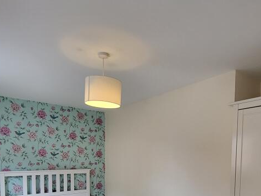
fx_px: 211
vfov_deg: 45.7
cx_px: 142
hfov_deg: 63.3
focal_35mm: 28
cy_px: 171
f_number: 2.2
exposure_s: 1/50
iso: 64
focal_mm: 1.74
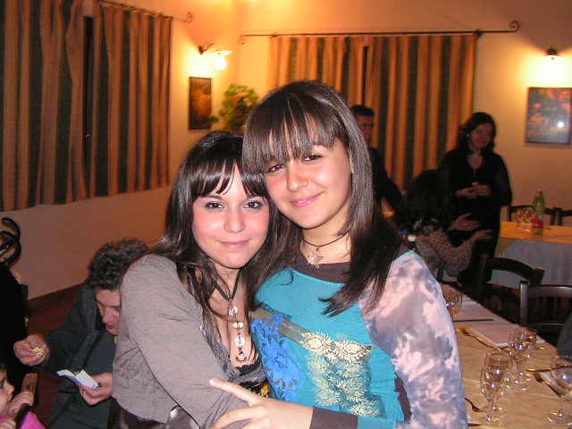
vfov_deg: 39.7
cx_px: 286
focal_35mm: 36
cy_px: 214
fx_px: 595
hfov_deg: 51.4
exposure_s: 1/40
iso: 200
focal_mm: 6
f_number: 3.2
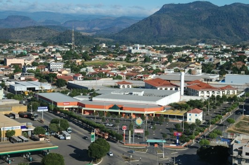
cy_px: 82
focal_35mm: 75
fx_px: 518
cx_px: 124
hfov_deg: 27.0
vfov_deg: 18.1
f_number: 14
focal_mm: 50
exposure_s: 1/200
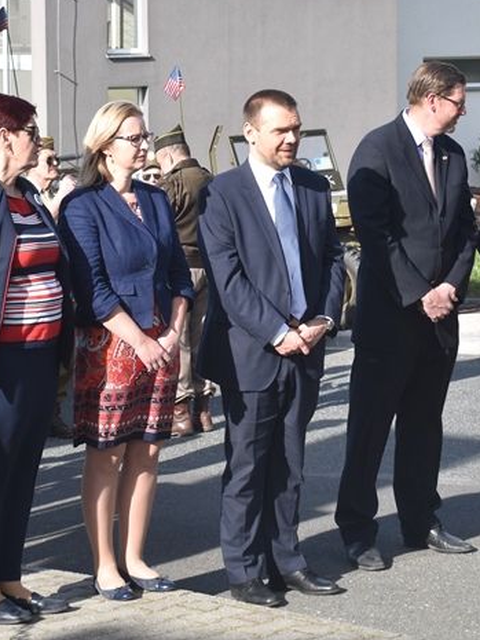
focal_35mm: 111
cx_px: 208
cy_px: 232
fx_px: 2052
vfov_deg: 17.7
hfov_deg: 13.3
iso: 100
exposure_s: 1/160
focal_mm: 35
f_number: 8
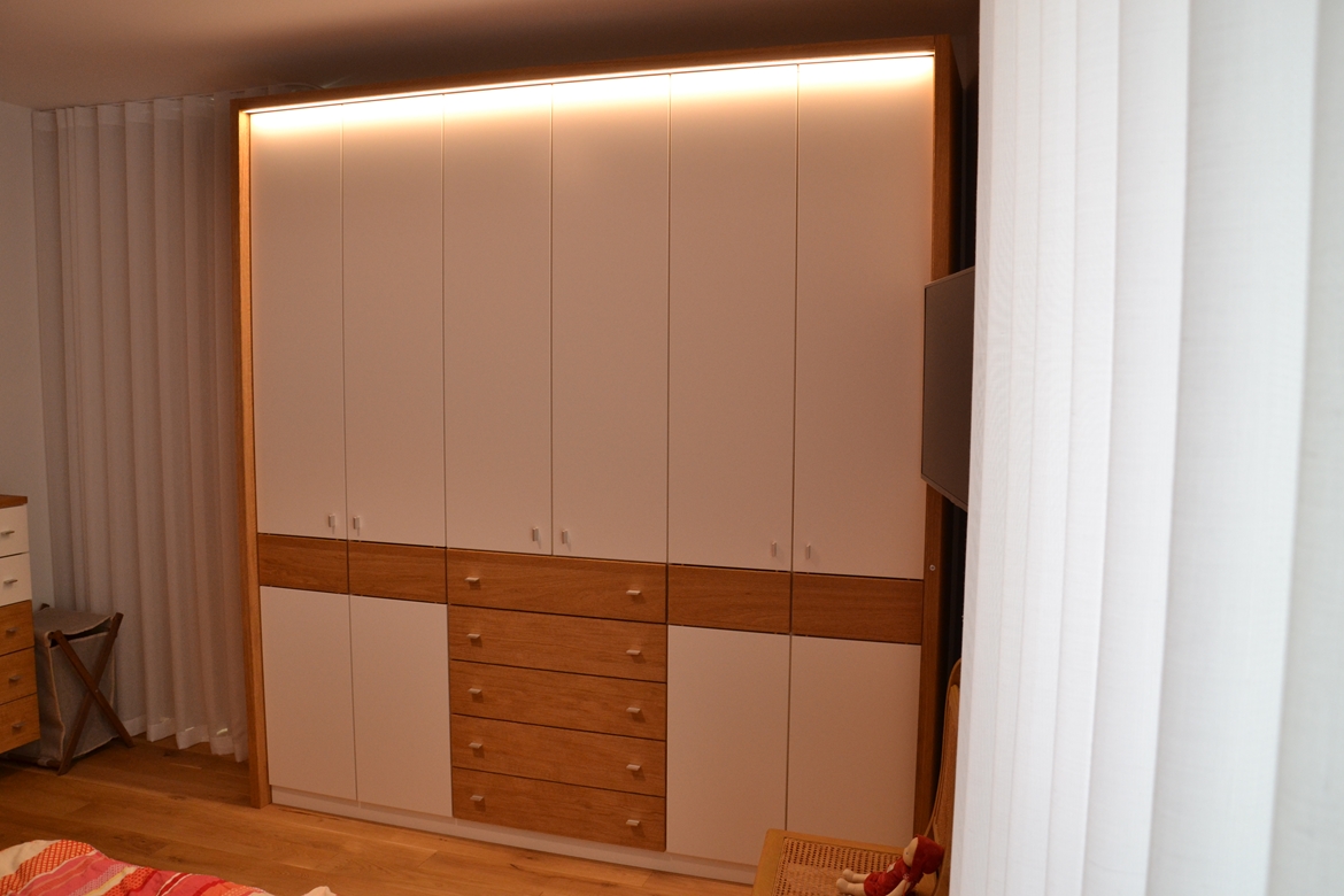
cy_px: 448
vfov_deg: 47.9
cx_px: 672
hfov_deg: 67.4
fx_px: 1008
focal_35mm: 27
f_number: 5.6
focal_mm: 18
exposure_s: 1/50
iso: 800
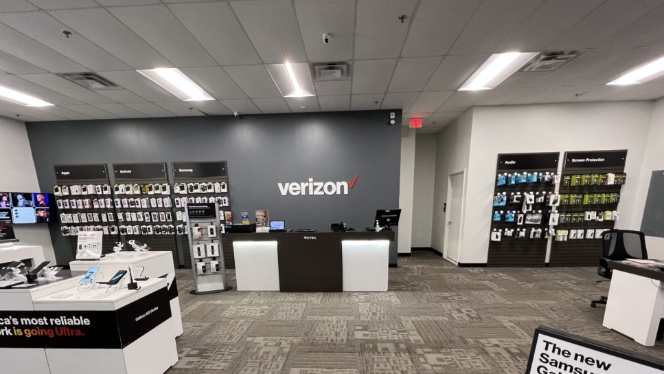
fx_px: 264
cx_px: 332
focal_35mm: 15
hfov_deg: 103.0
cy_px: 263
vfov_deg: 67.6
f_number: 1.8
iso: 250
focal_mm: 1.57
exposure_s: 1/60
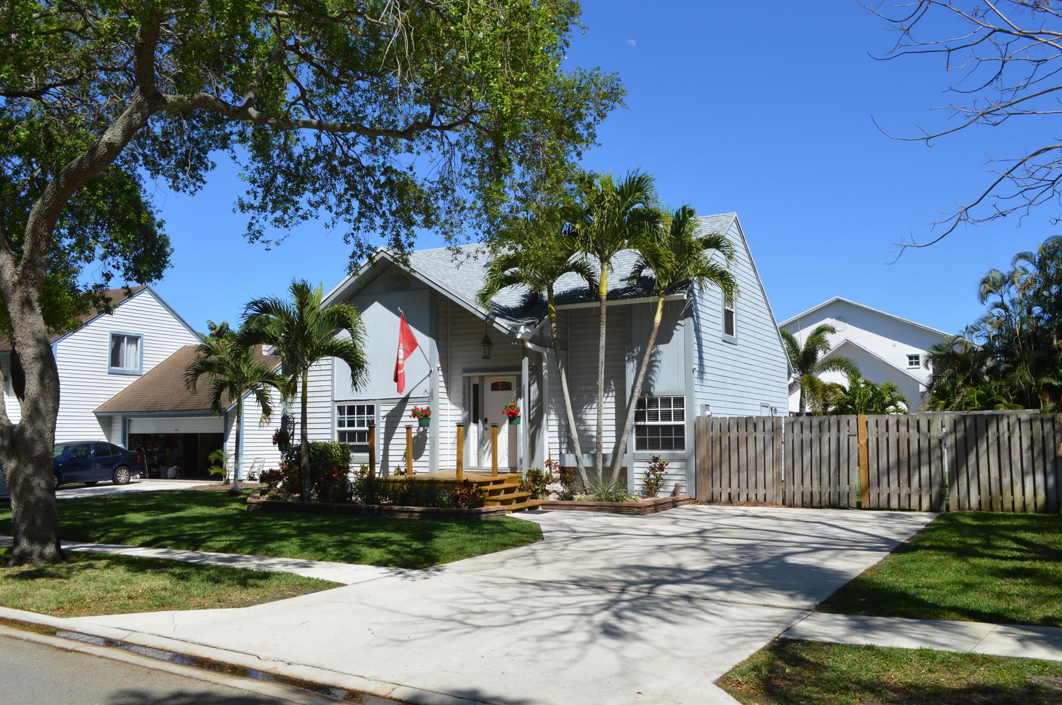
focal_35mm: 30
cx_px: 531
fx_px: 884
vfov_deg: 43.5
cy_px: 352
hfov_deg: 62.0
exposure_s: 1/320
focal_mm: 20
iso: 100
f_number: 9
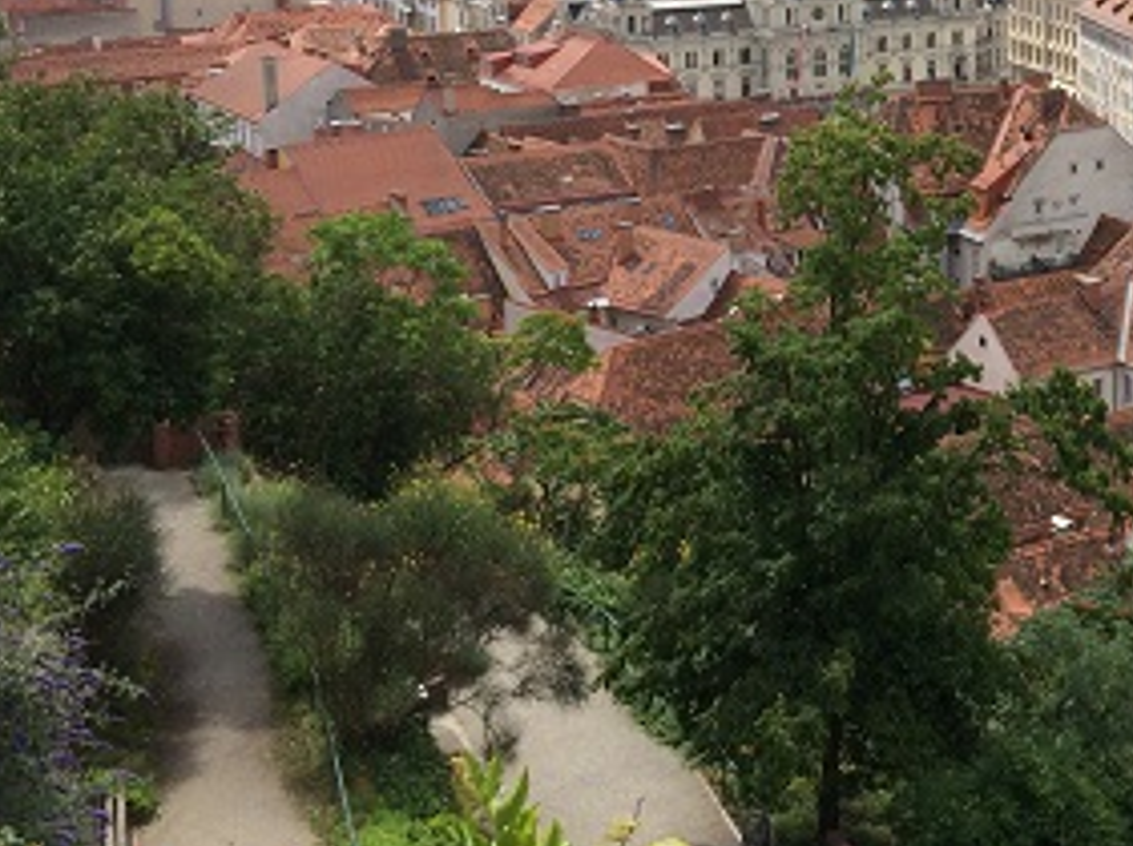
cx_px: 1133
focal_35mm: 62
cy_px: 8
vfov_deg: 22.7
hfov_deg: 29.2
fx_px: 2027
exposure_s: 1/1282
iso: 32
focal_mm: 4.15
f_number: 2.2
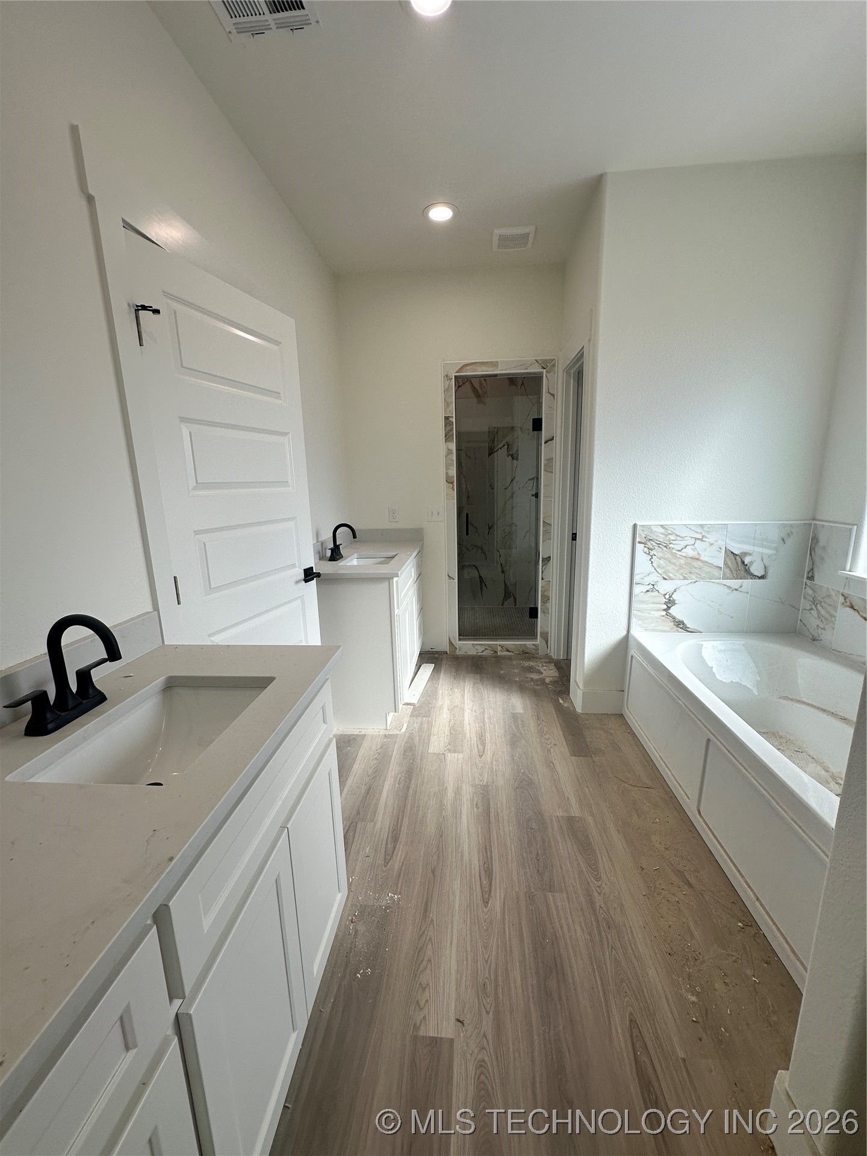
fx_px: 468
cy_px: 578
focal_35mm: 14
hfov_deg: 85.7
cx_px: 434
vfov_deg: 102.1
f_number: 2.2
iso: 40
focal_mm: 2.22
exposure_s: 1/375
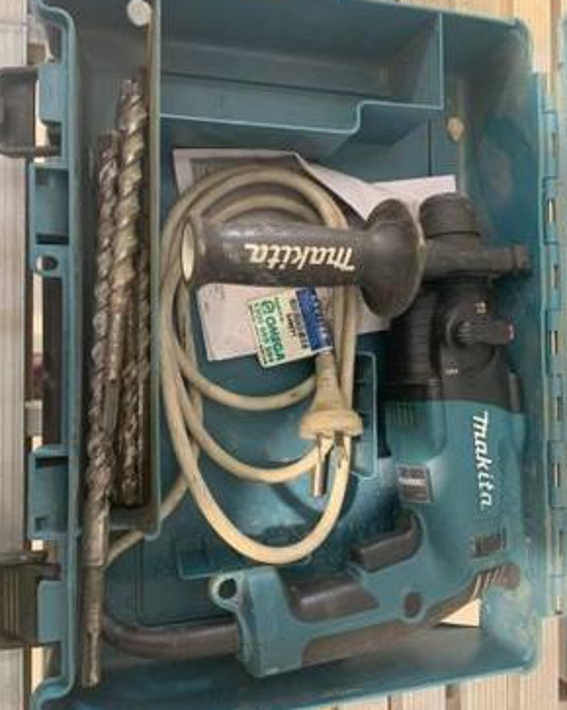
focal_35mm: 28
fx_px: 588
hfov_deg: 51.5
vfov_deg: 62.2
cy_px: 331
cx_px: 282
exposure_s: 1/50
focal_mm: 4.2
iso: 400
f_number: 1.8
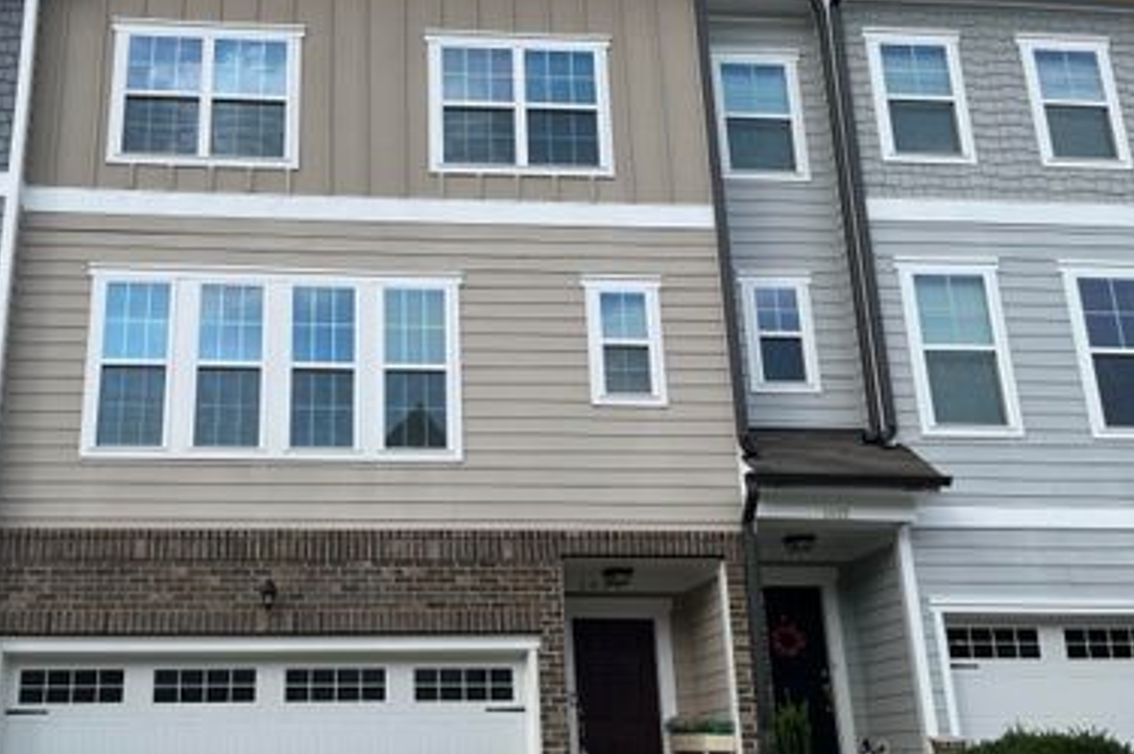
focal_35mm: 36
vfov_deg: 36.7
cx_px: 401
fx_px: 1133
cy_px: 433
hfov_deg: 52.4
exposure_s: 1/2222
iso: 50
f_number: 1.6
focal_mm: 5.1
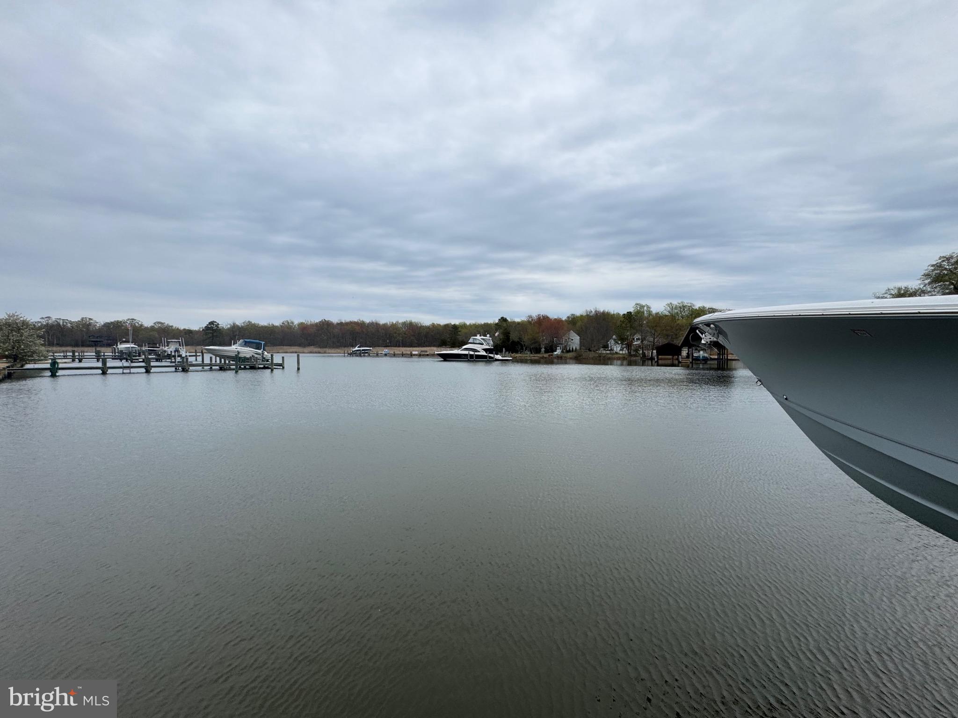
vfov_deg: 85.7
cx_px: 479
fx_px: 387
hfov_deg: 102.1
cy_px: 359
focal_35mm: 14
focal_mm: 2.22
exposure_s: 1/1346
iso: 50
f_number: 2.2
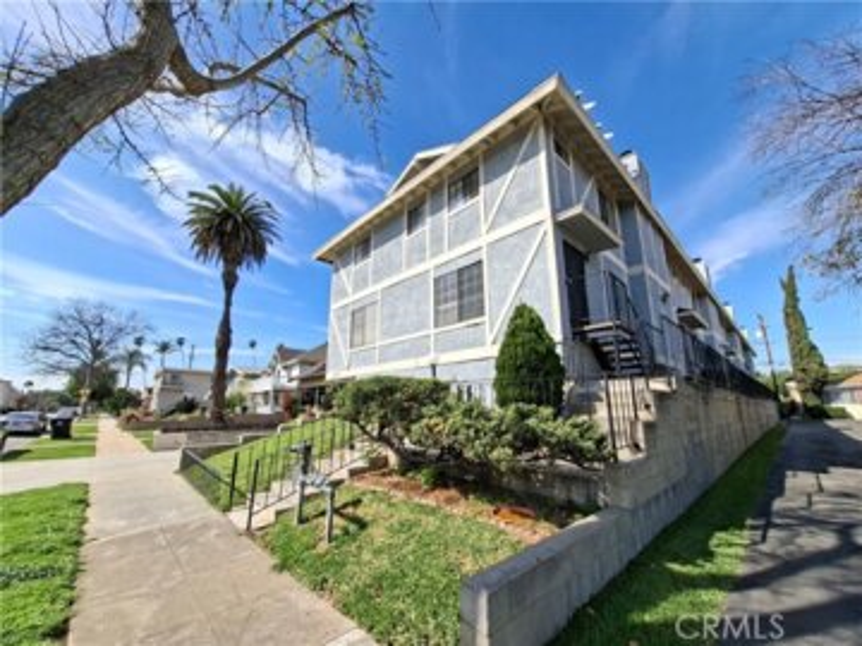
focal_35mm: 13
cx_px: 431
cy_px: 323
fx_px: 324
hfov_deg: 106.2
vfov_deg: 89.9
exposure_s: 1/904
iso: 40
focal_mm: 1.74
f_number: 2.2
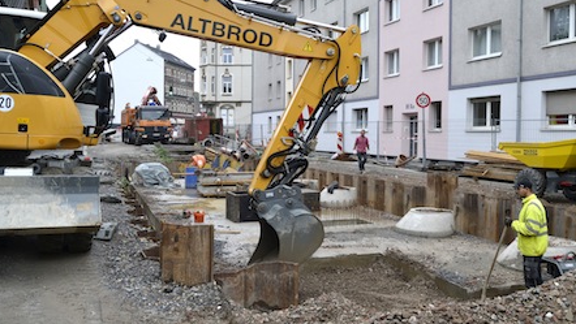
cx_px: 298
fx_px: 489
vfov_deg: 36.7
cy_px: 148
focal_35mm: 32
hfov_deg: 61.0
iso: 400
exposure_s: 1/125
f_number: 5.6
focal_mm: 18
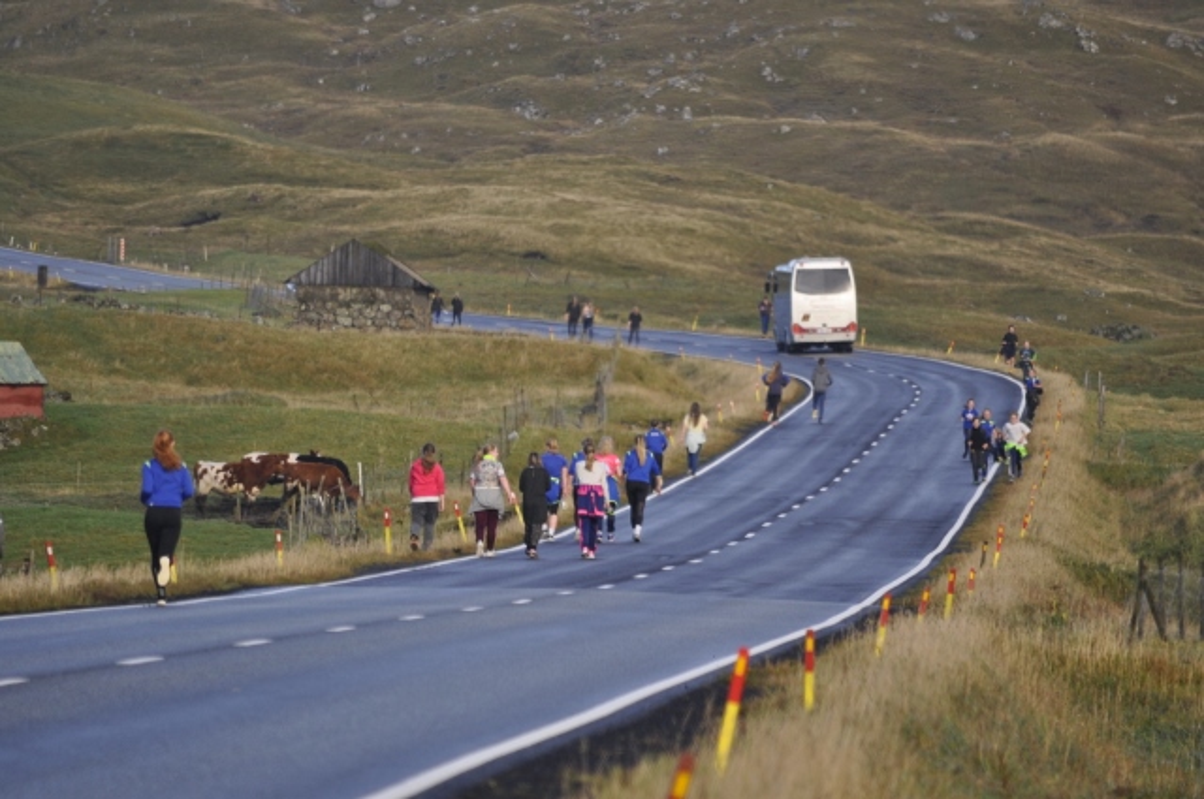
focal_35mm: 450
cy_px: 400
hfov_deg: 4.6
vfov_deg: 3.0
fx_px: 15031
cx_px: 602
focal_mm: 300
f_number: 5.6
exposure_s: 1/500
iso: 280
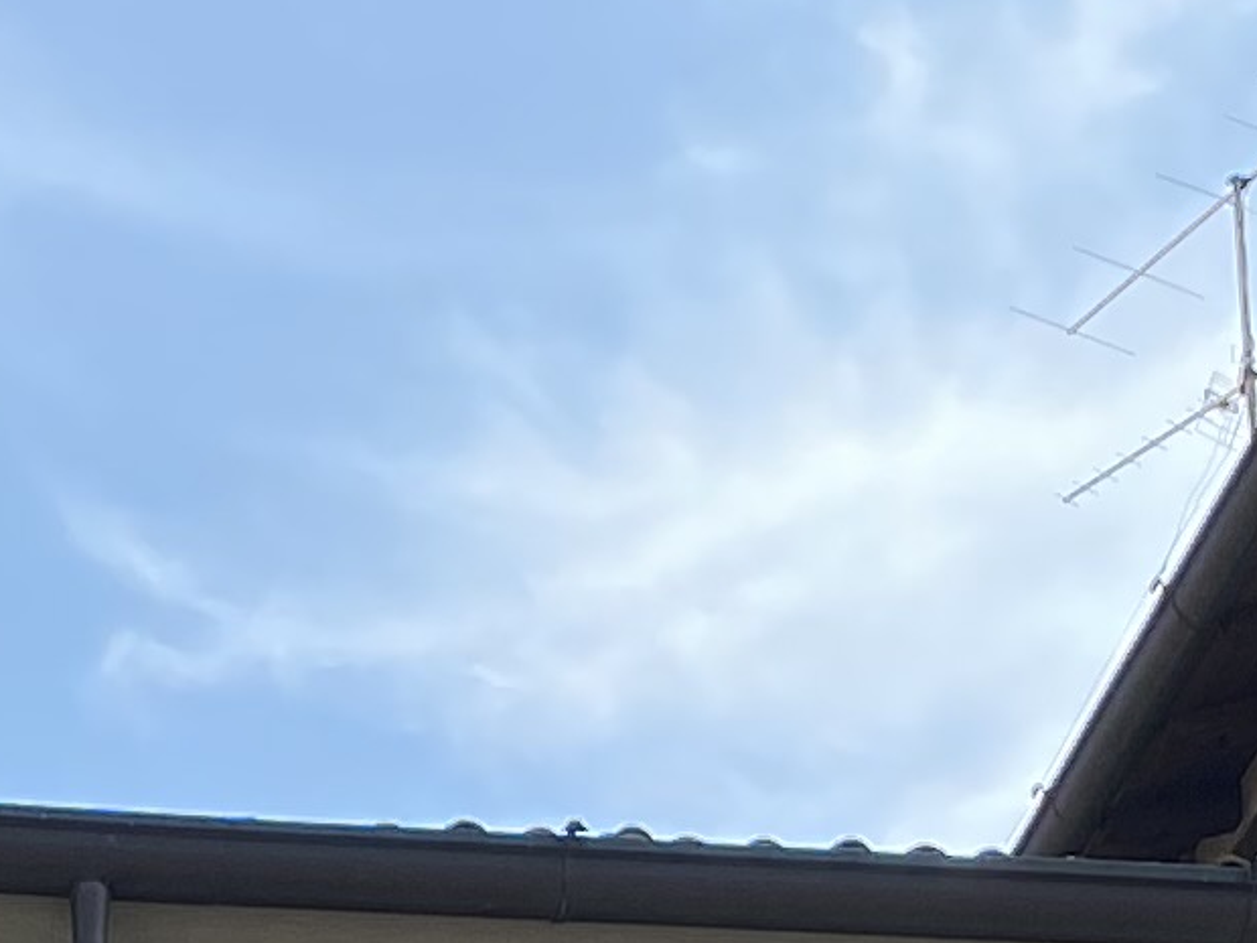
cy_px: 3040
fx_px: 6137
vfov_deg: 7.5
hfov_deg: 11.5
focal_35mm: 169
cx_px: -126
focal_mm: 4.25
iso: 32
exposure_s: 1/840
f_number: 1.8
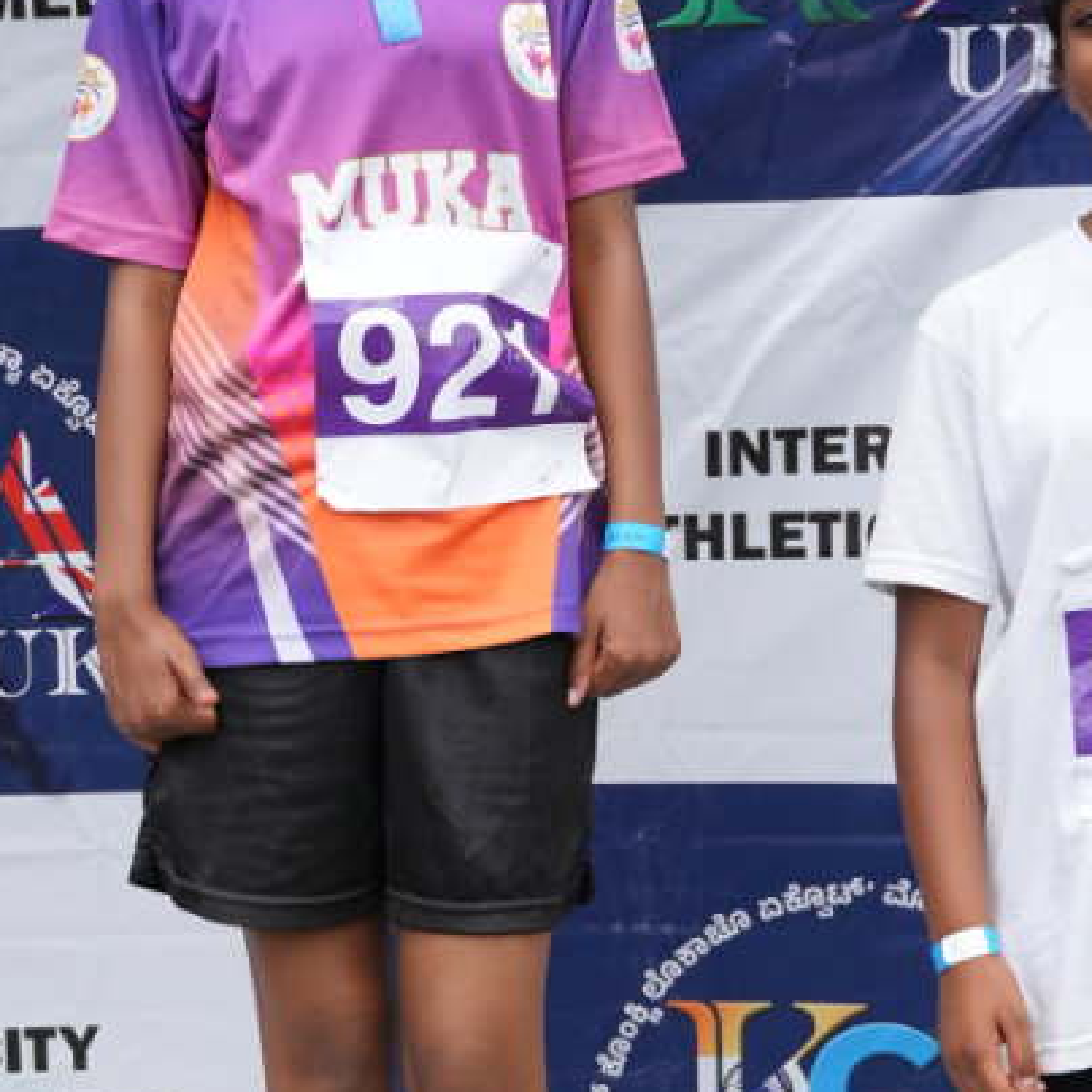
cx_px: 246
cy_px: 585
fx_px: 3581
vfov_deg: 17.3
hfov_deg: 17.2
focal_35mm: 100
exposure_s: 1/2000
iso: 250
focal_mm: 31.1
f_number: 2.8
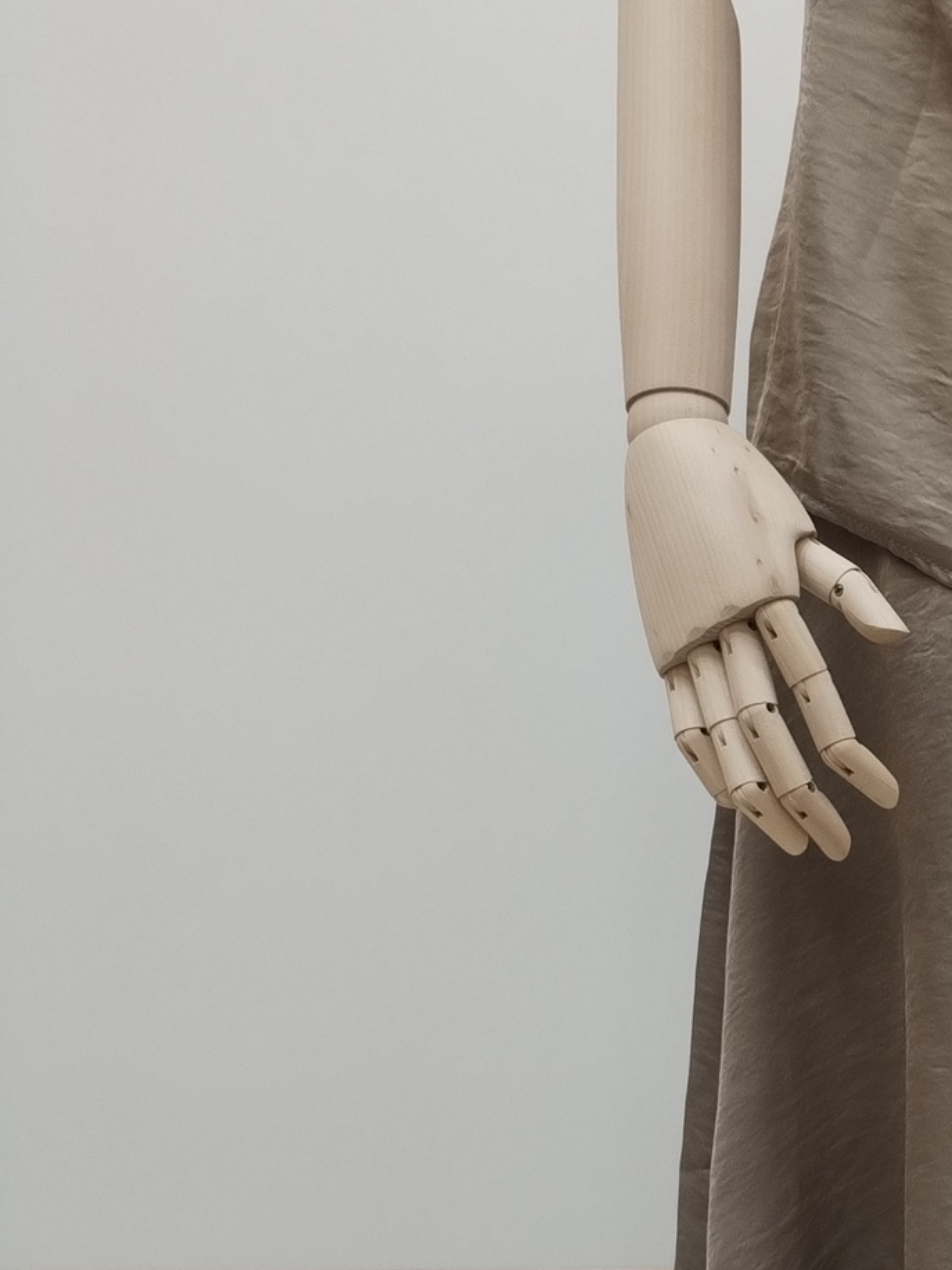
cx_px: 1098
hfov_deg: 18.5
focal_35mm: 76
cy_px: 824
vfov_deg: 25.6
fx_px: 2787
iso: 248
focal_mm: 4.75
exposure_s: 1/100
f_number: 1.8
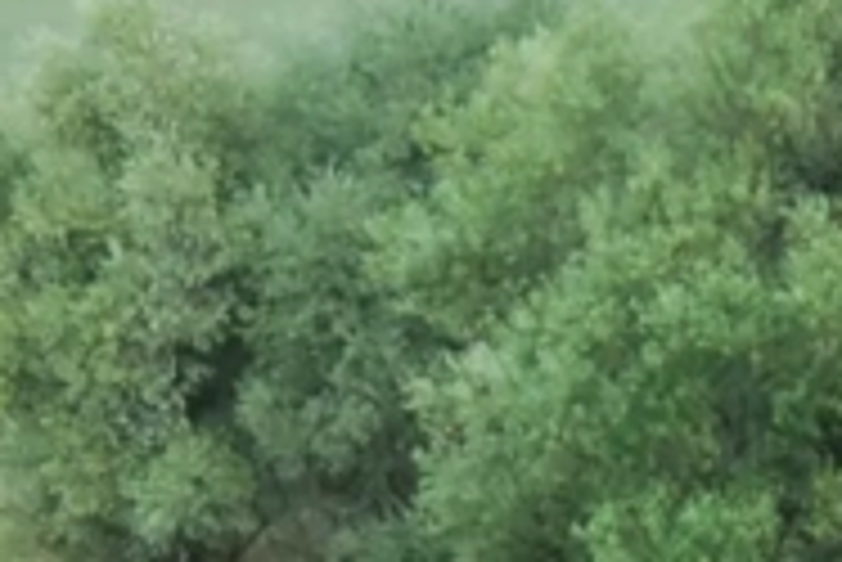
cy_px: 1389
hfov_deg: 9.0
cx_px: 1018
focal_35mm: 225
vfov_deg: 5.9
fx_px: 5266
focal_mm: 28
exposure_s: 1/50
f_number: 4.2
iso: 200
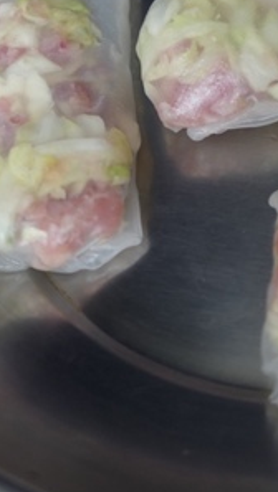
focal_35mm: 59
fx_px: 772
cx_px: 321
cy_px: 130
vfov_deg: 34.8
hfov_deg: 19.4
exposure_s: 1/80
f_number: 1.4
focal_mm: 8.8
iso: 125
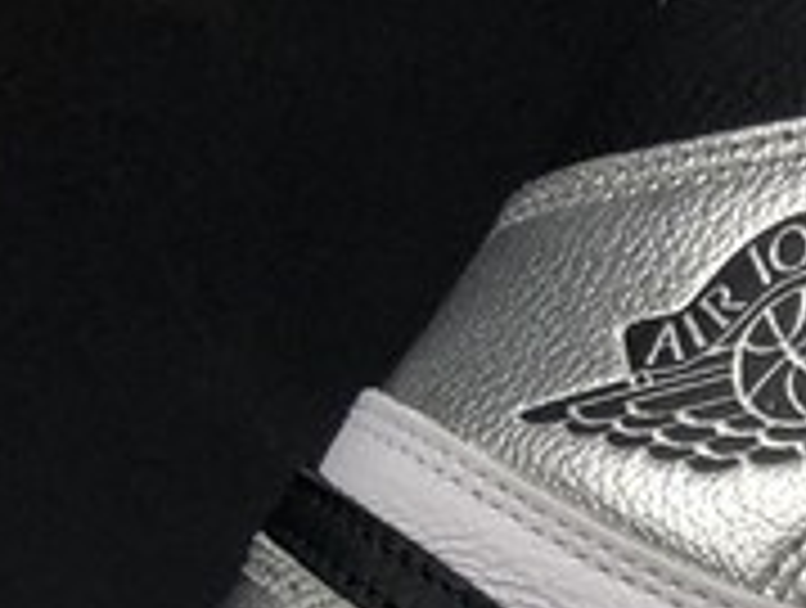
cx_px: 1409
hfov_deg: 11.8
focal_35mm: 156
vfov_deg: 9.0
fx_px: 3640
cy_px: 1175
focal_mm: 4
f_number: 1.8
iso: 20
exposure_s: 1/50
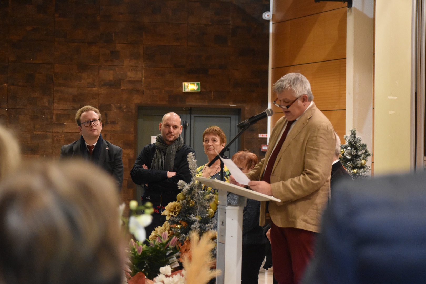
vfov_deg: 9.6
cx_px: 213
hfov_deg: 14.4
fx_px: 1686
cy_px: 142
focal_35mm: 142
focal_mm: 95
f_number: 4.8
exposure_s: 1/30
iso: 3200
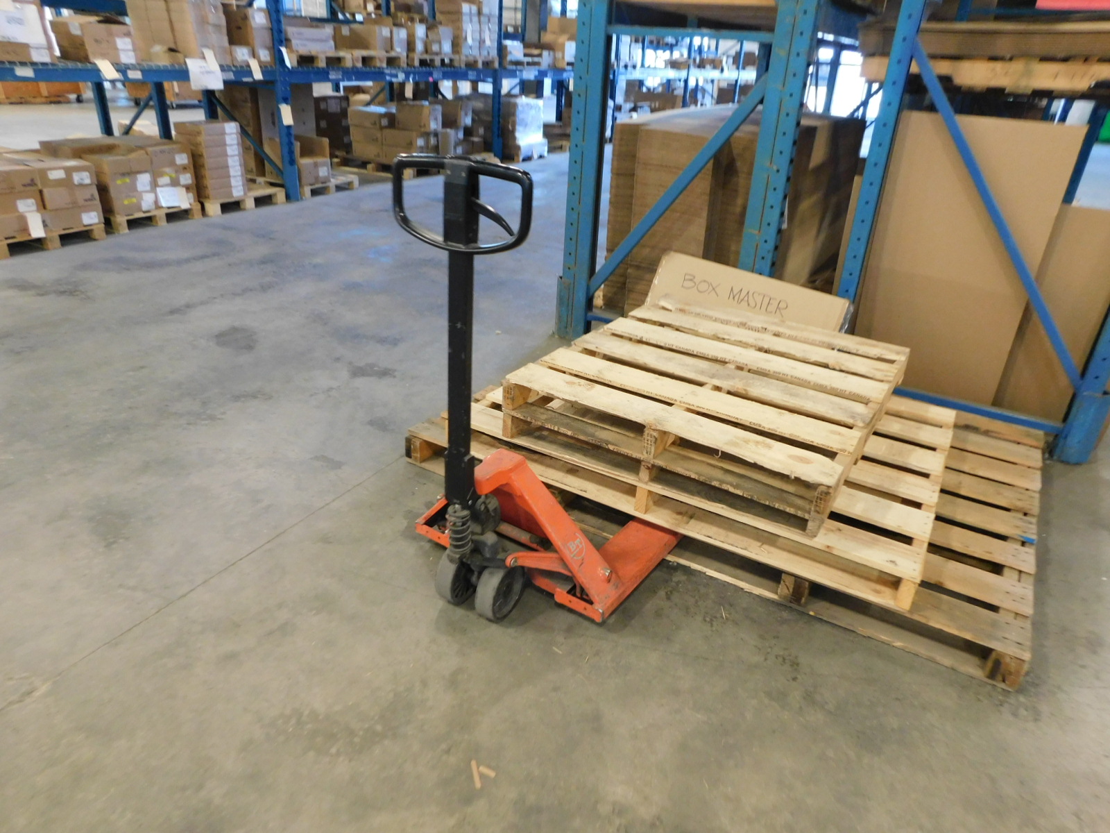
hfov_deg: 73.9
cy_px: 416
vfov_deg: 58.9
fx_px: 738
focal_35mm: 23
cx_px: 555
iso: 400
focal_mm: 4
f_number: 3
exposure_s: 1/13
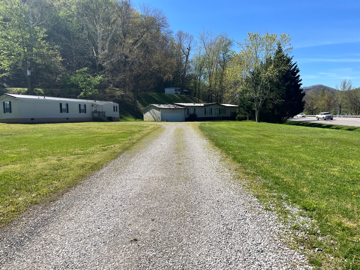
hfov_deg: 67.3
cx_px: 180
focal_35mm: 26
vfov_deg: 53.1
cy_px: 135
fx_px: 270
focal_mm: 5.1
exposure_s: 1/3135
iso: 50
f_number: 1.6
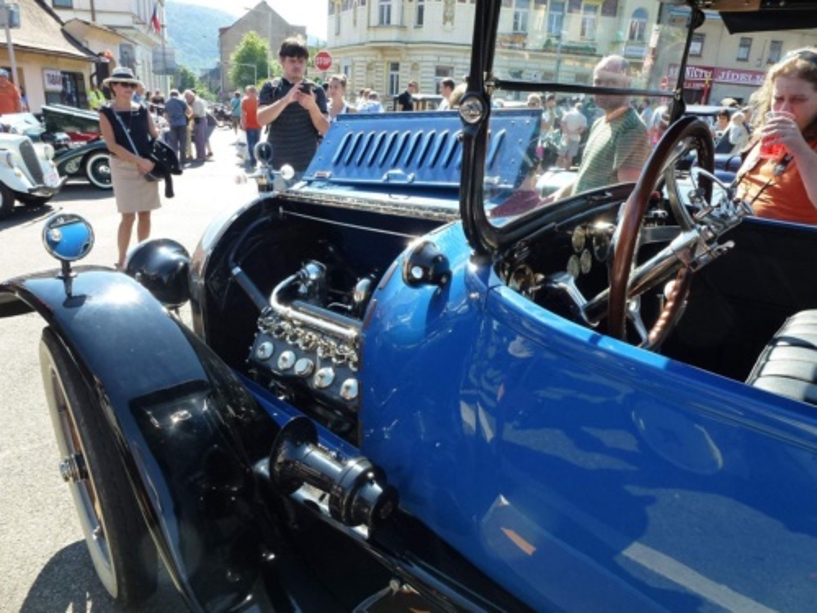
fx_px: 566
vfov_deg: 56.8
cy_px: 306
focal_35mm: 24
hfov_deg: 71.6
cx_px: 408
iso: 160
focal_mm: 4.3
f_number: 4
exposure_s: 1/200
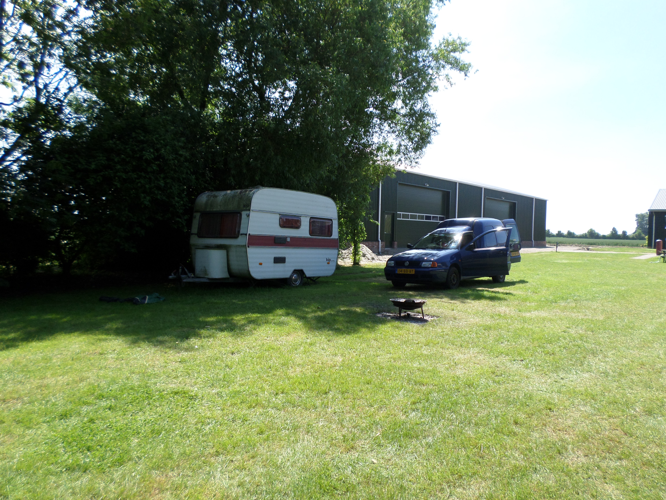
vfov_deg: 54.9
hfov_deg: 69.4
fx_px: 481
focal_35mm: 25
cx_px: 333
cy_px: 250
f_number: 2.5
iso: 80
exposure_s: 1/750
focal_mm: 4.5
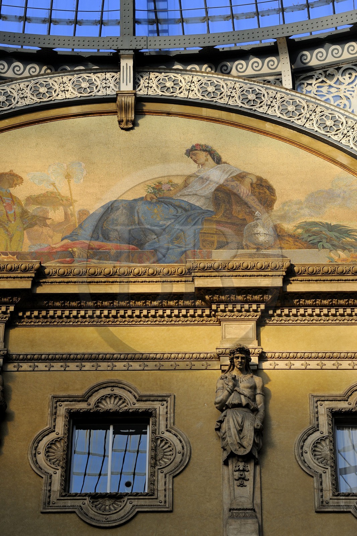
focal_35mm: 112
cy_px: 268
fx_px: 1667
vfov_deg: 18.3
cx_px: 178
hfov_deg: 12.2
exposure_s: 1/200
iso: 400
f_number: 9
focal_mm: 112
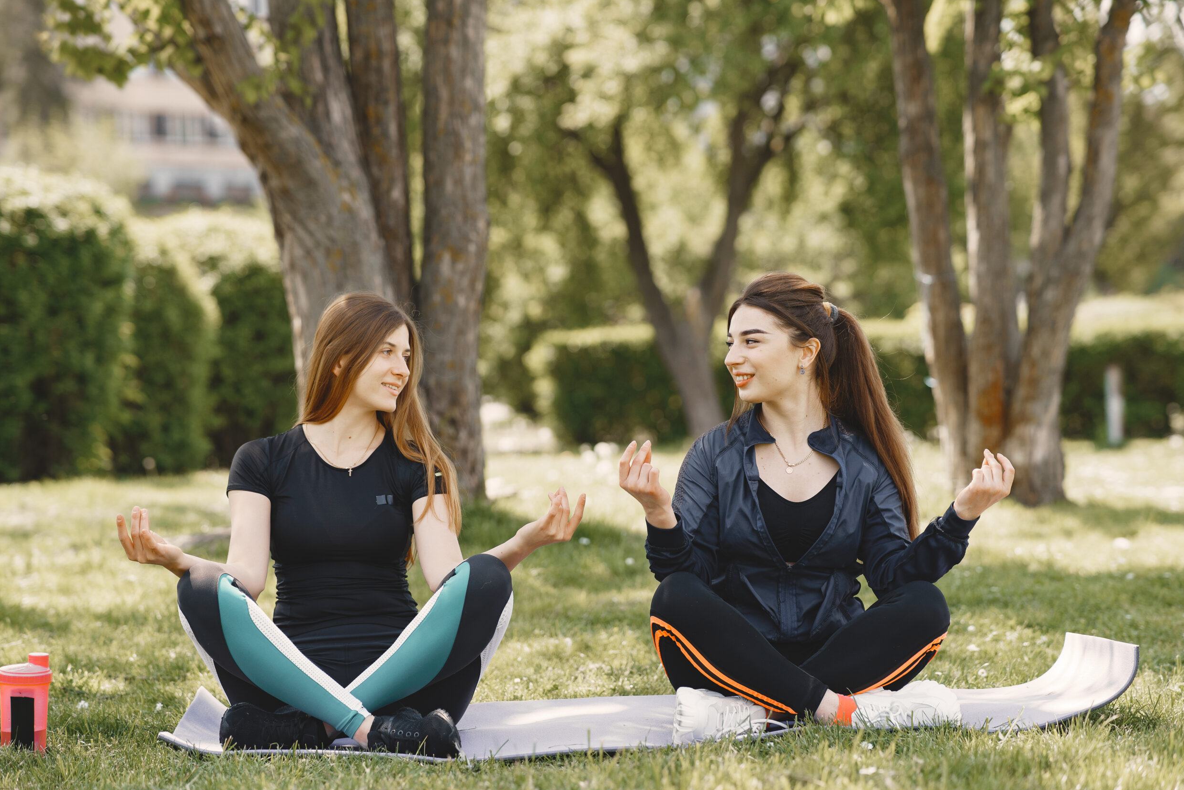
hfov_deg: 23.1
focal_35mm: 88
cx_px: 589
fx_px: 2894
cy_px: 408
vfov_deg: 15.5
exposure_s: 1/800
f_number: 2.5
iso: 200
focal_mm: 85
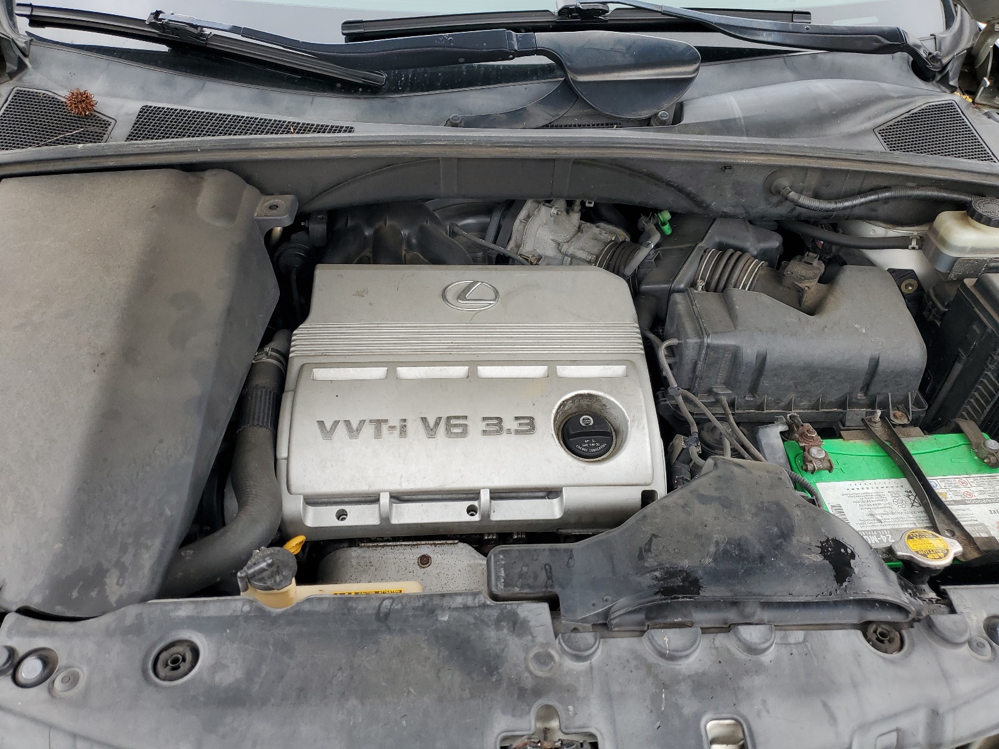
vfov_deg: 53.1
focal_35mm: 26
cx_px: 500
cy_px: 374
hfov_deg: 67.3
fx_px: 750
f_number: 1.5
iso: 50
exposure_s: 1/417
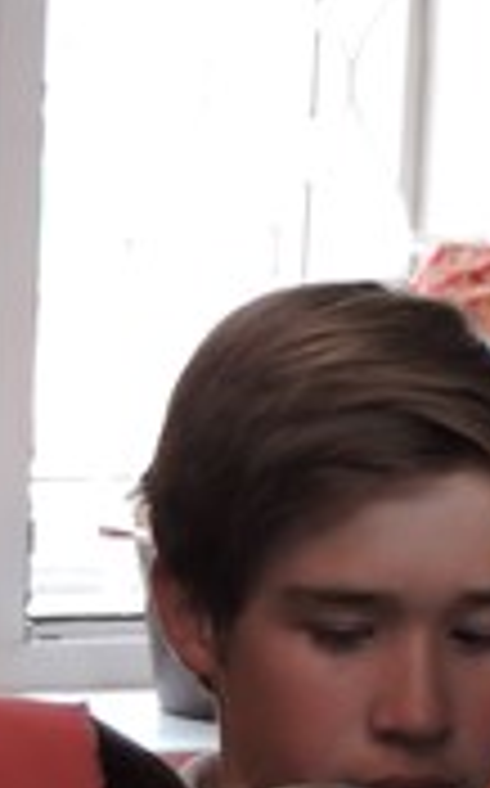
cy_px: 311
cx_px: 1128
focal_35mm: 466
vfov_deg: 4.5
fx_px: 9981
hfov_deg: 2.8
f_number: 4.2
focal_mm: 21.4
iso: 400
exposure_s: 1/80
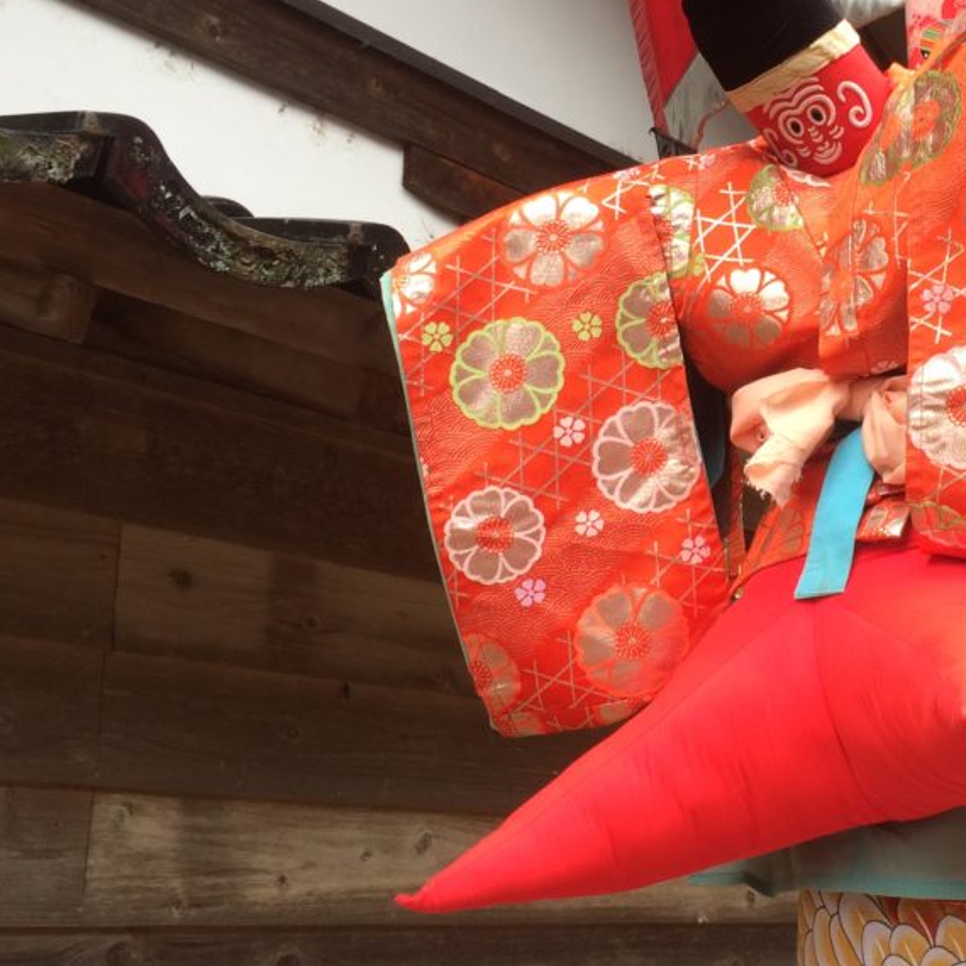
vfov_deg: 31.5
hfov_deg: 30.6
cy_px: 375
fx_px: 1705
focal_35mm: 54
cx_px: 817
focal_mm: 4.15
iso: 32
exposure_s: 1/129
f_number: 2.2
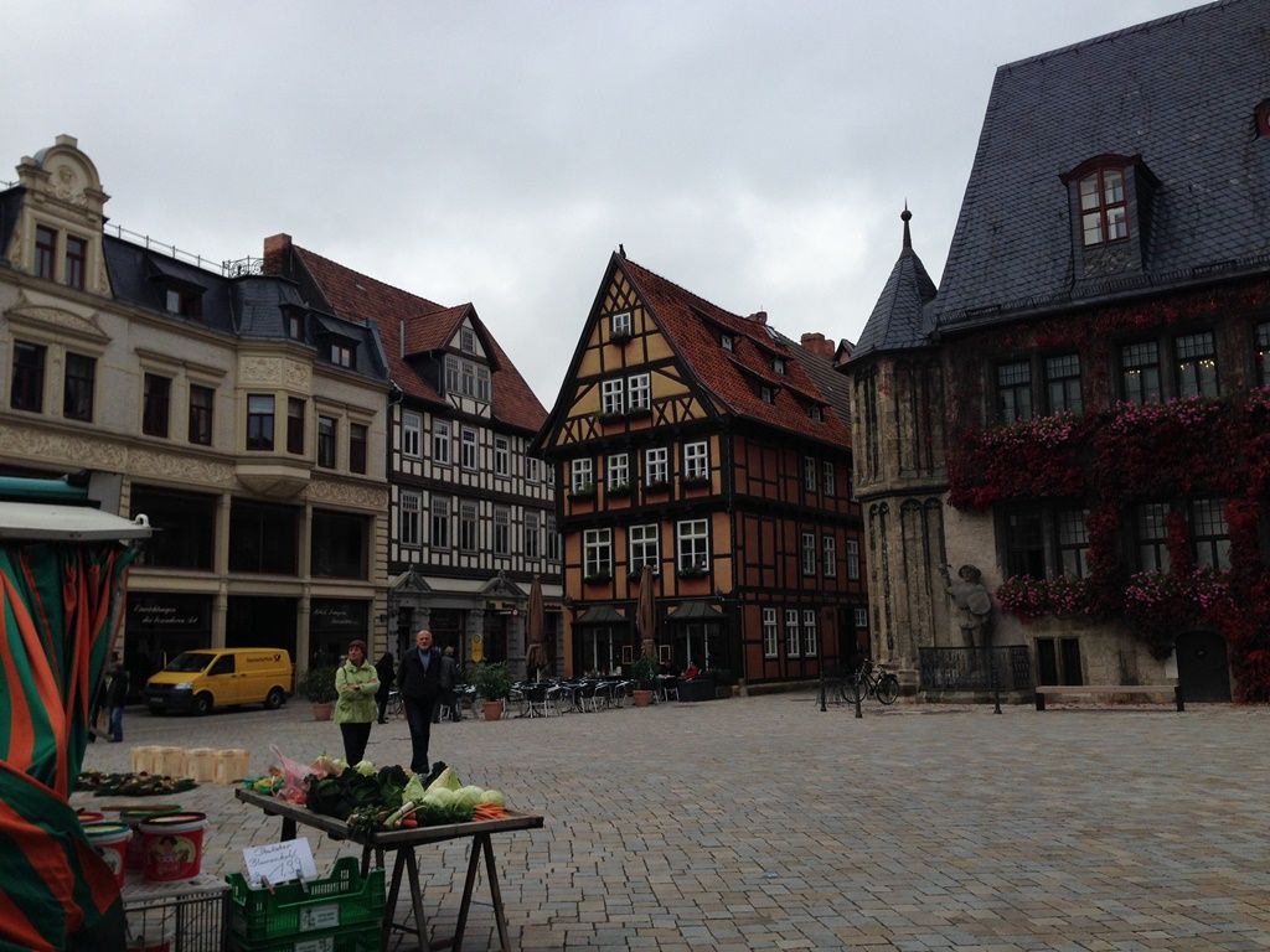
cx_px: 635
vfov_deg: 42.9
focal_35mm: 33
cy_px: 476
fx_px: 1211
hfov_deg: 55.4
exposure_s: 1/834
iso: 50
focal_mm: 4.12
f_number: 2.4
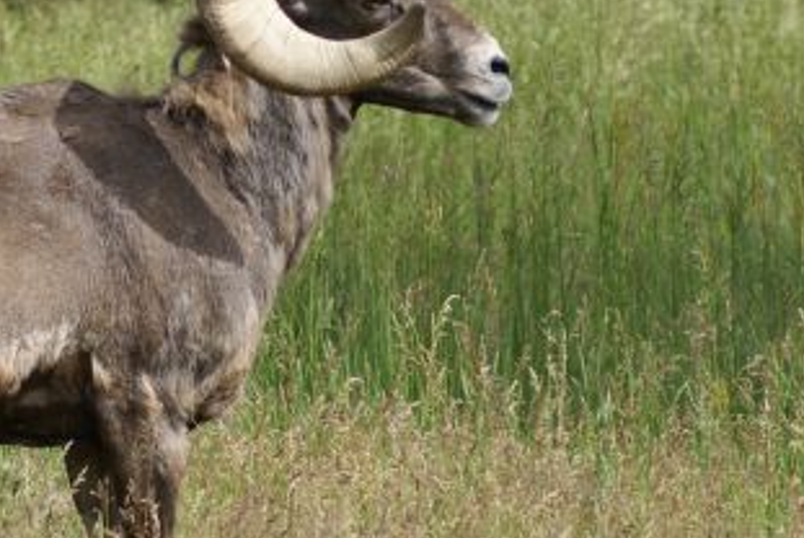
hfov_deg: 3.3
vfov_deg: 2.2
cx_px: 328
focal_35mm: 617
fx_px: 13792
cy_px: 155
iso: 100
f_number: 6.3
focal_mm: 160
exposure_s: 1/250
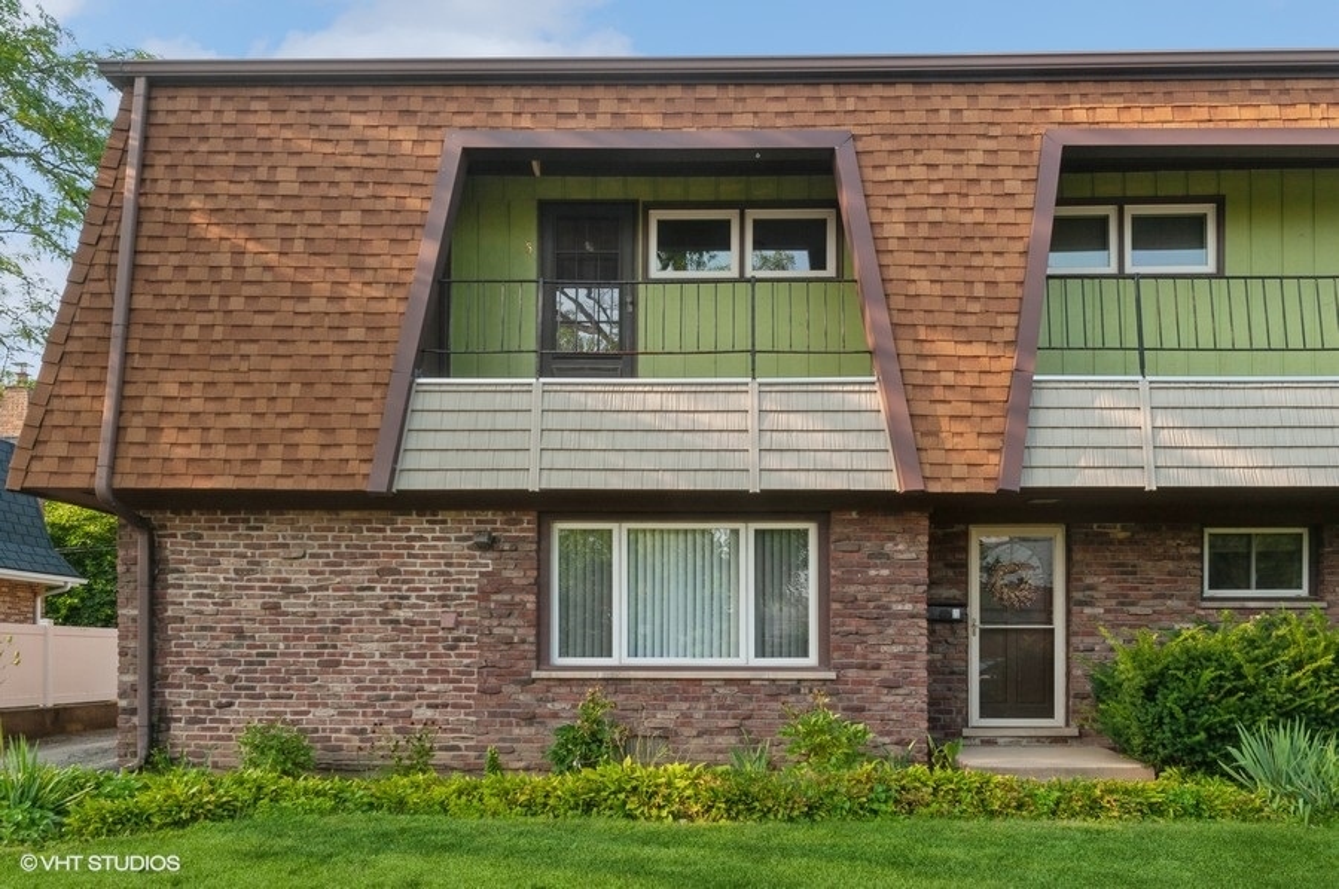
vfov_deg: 53.0
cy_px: 444
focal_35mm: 24
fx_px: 892
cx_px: 670
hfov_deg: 73.8
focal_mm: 24
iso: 200
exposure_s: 1/200
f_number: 8
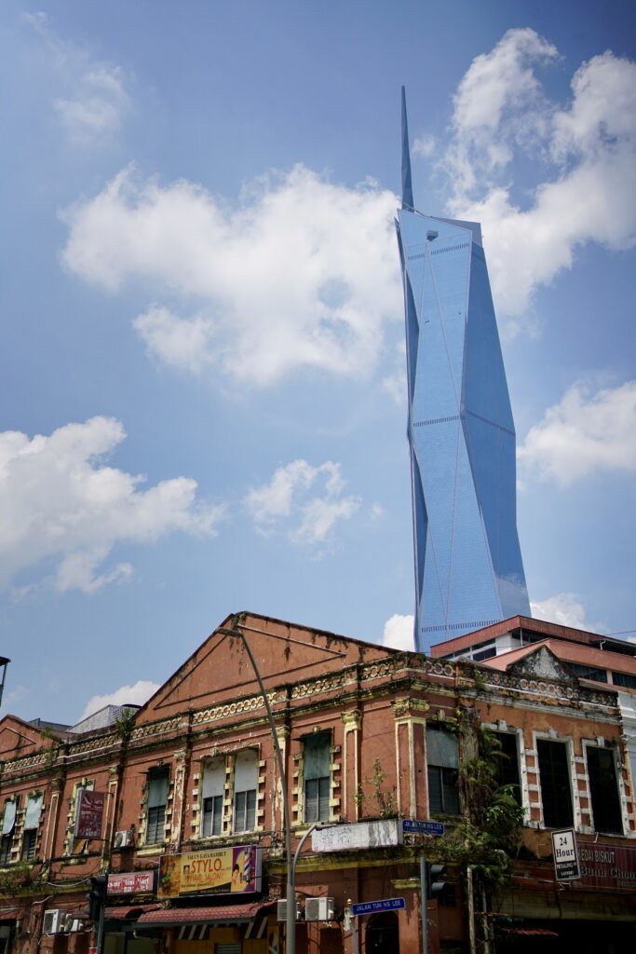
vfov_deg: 54.4
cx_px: 318
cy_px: 477
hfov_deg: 37.9
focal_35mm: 35
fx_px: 927
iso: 400
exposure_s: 1/8000
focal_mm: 35
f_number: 2.8
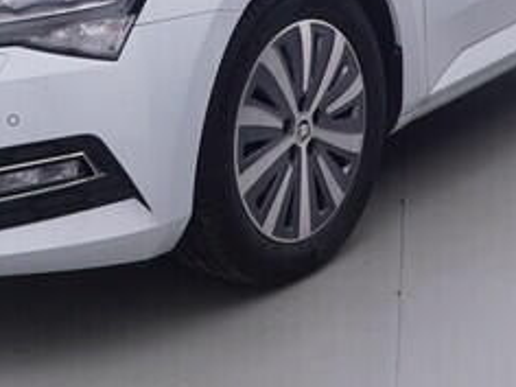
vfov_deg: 15.0
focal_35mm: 94
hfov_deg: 20.8
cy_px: -120
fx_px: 1403
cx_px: 310
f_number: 5
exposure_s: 1/80
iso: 200
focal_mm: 15
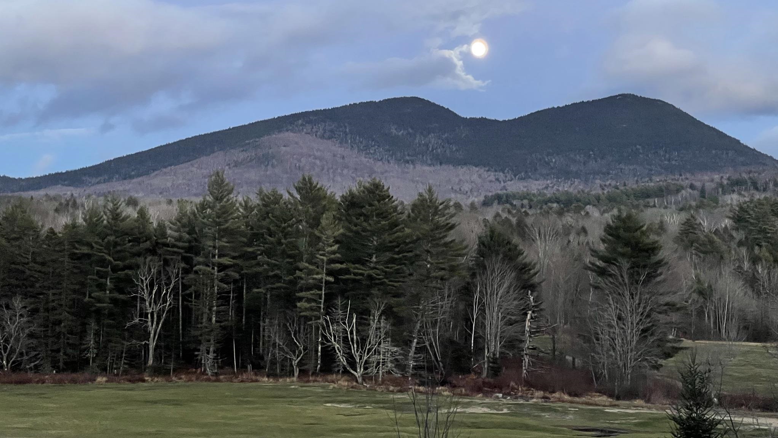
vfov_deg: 17.2
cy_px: 147
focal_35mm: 70
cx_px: 390
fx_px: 1444
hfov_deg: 30.2
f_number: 2.2
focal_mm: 7.5
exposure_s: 1/50
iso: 800
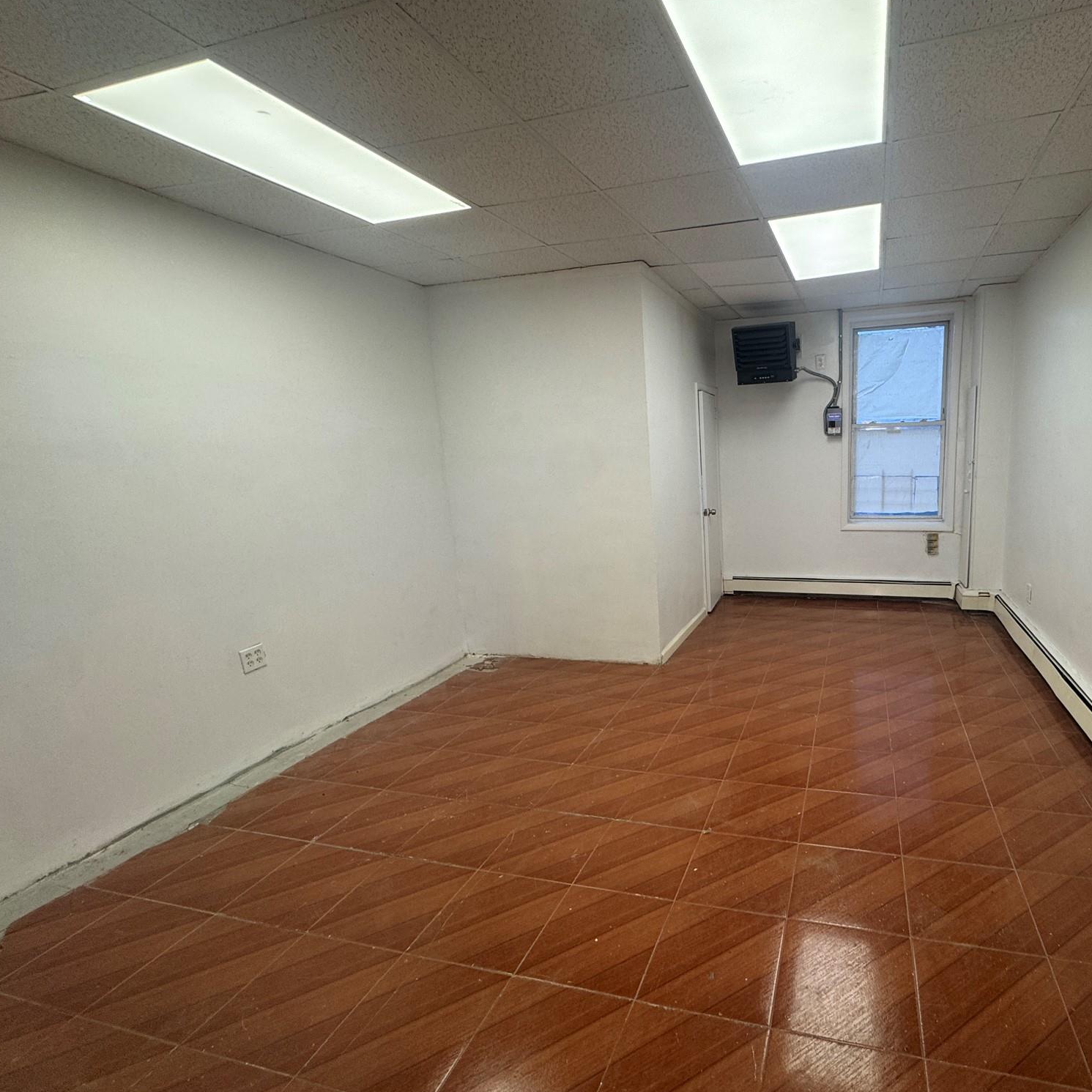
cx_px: 709
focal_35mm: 17
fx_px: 607
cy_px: 559
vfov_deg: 84.0
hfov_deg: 81.7
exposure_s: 1/120
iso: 125
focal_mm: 2.22
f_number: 2.2
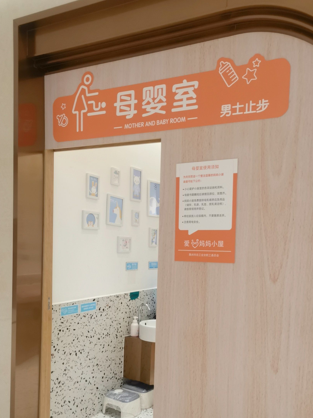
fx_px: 410
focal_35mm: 34
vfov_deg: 53.4
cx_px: 189
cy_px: 260
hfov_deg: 41.6
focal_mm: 5.58
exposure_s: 1/50
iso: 250
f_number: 1.9
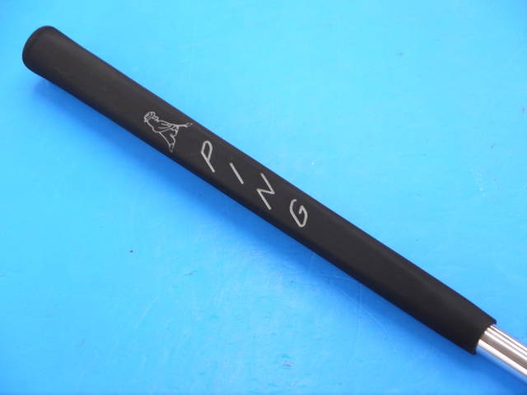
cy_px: 198
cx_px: 264
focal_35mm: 84
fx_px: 1279
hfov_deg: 23.3
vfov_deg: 17.6
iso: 800
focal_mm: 42
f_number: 5.6
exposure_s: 1/80
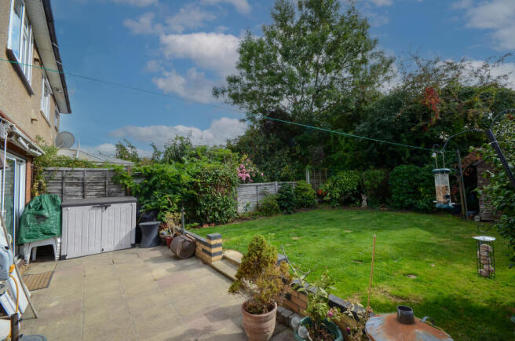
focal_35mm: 15
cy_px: 170
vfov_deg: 77.0
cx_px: 258
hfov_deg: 100.5
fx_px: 214
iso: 640
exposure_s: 1/320
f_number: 11
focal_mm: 10
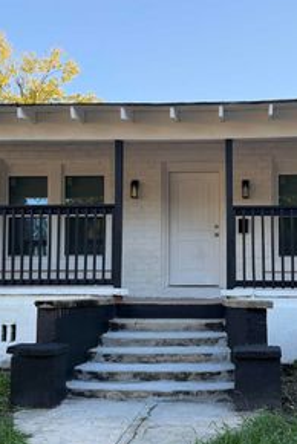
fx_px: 531
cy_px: 263
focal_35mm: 43
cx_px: 210
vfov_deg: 45.2
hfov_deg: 30.9
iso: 100
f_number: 1.78
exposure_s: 1/772
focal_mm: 6.76
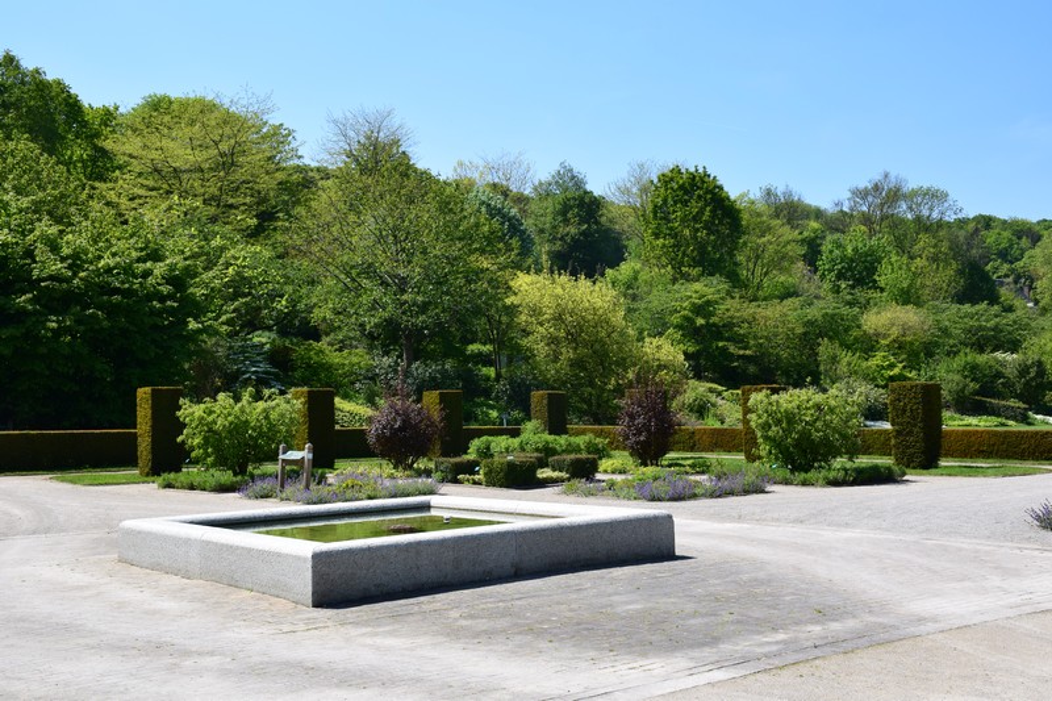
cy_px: 350
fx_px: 1139
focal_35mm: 39
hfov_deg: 49.6
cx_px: 526
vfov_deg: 34.2
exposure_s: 1/400
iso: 400
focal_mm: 26
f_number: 11
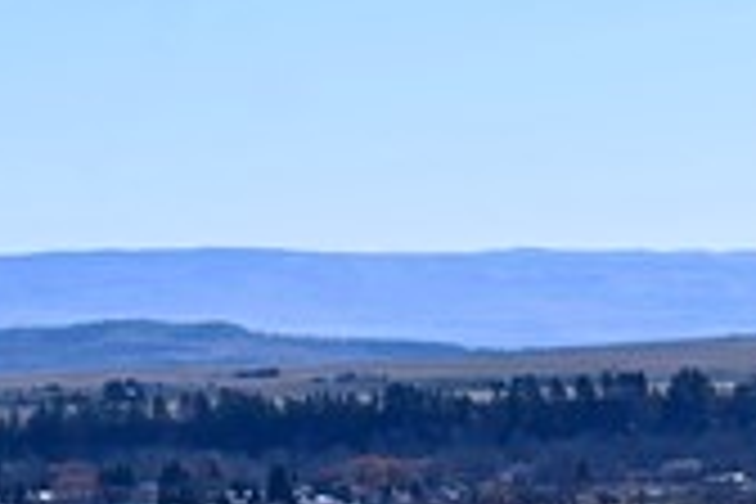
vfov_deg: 5.3
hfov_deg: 7.9
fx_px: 5418
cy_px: 788
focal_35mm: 258
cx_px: 963
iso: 100
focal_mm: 40
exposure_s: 1/500
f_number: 8
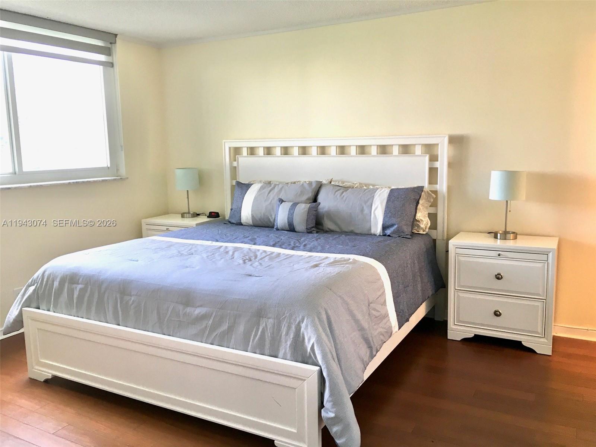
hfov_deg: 61.7
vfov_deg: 48.2
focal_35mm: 29
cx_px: 298
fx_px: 499
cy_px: 224
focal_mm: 4.15
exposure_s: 1/30
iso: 50
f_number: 2.2
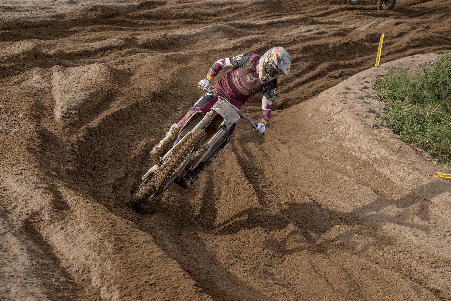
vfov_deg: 11.4
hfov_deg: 17.1
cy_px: 150
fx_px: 1504
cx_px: 226
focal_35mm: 120
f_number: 6.3
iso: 250
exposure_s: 1/1250
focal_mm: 120
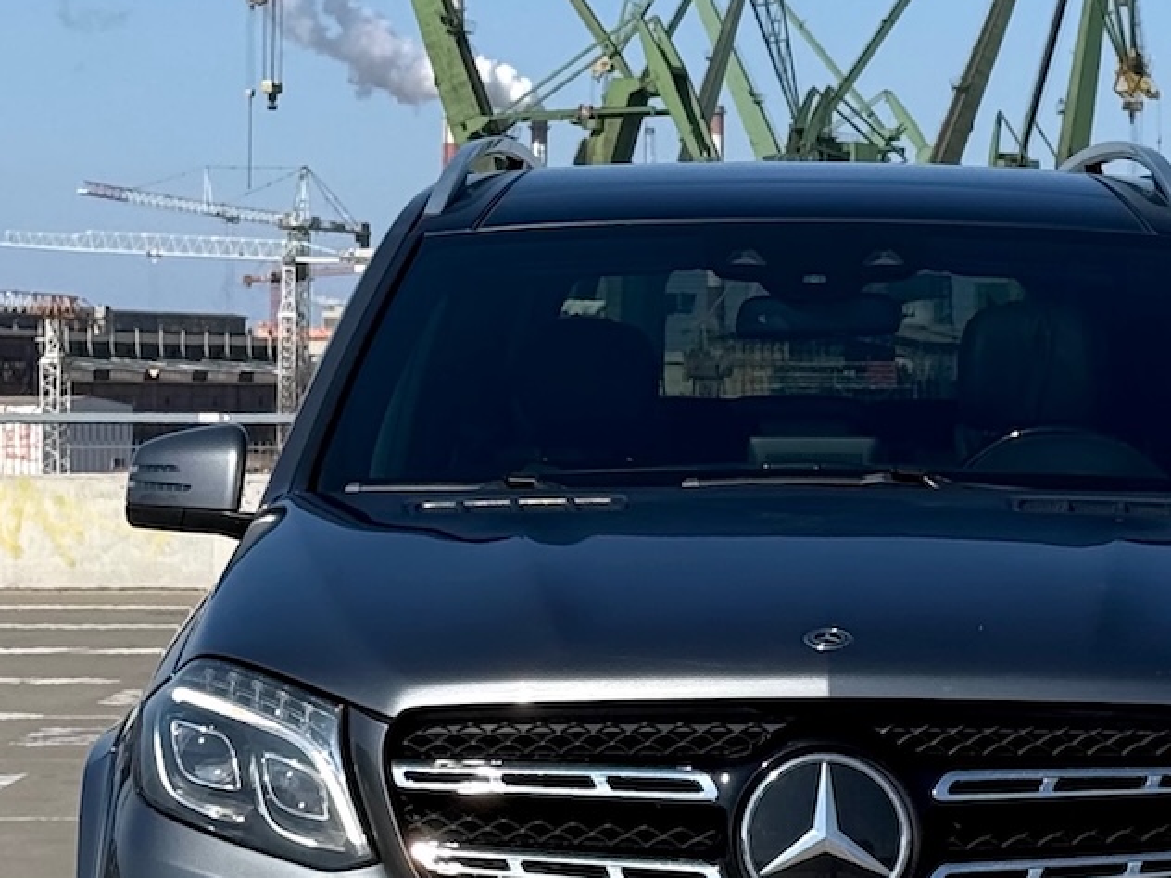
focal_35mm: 114
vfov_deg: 12.9
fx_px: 3856
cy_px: 696
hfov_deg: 17.2
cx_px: 782
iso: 64
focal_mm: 6.76
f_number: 1.78
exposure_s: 1/6024
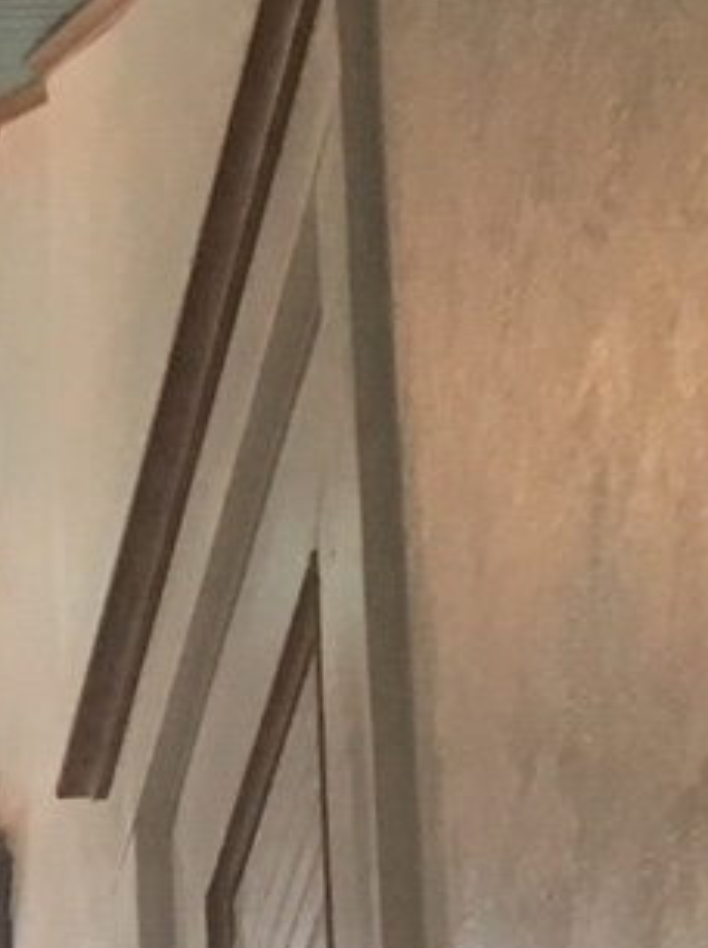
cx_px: -1214
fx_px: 5247
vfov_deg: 9.0
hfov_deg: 7.1
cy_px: 2487
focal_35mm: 192
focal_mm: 4.15
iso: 64
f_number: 2.2
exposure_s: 1/15
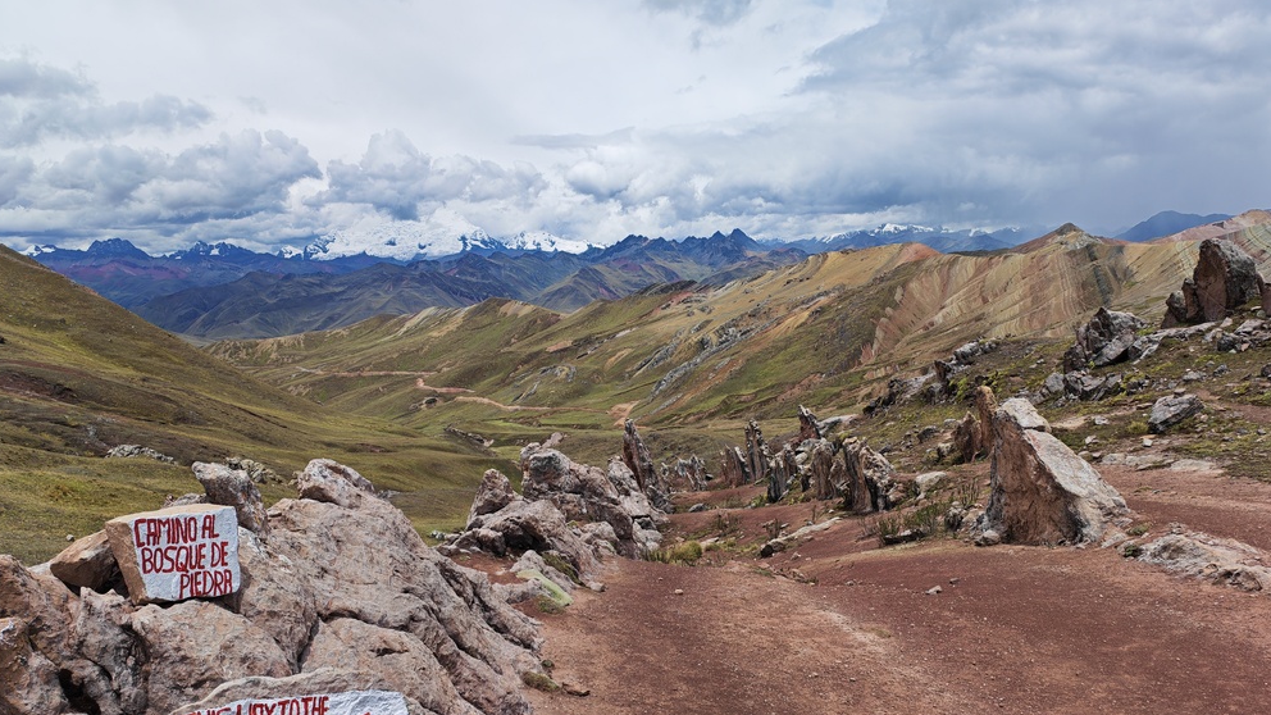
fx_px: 910
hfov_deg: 69.8
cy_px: 487
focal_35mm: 27
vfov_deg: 42.2
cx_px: 619
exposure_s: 1/1300
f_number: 1.9
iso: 50
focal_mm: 6.12
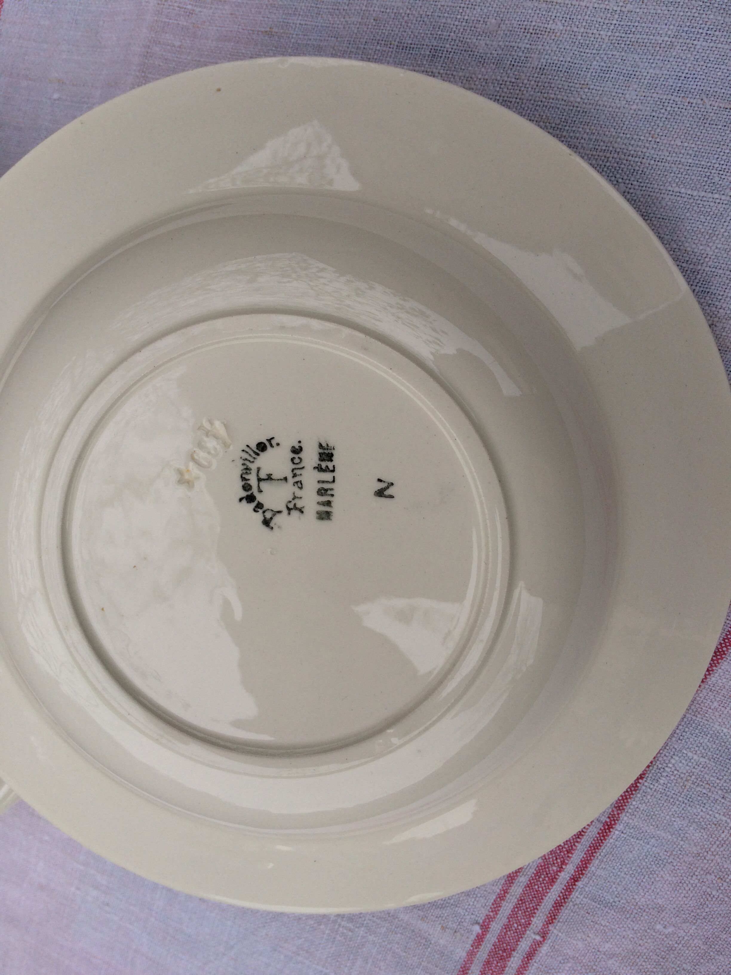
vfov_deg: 61.7
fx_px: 817
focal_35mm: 29
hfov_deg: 48.2
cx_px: 366
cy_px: 488
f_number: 2.2
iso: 40
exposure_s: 1/100
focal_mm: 4.15
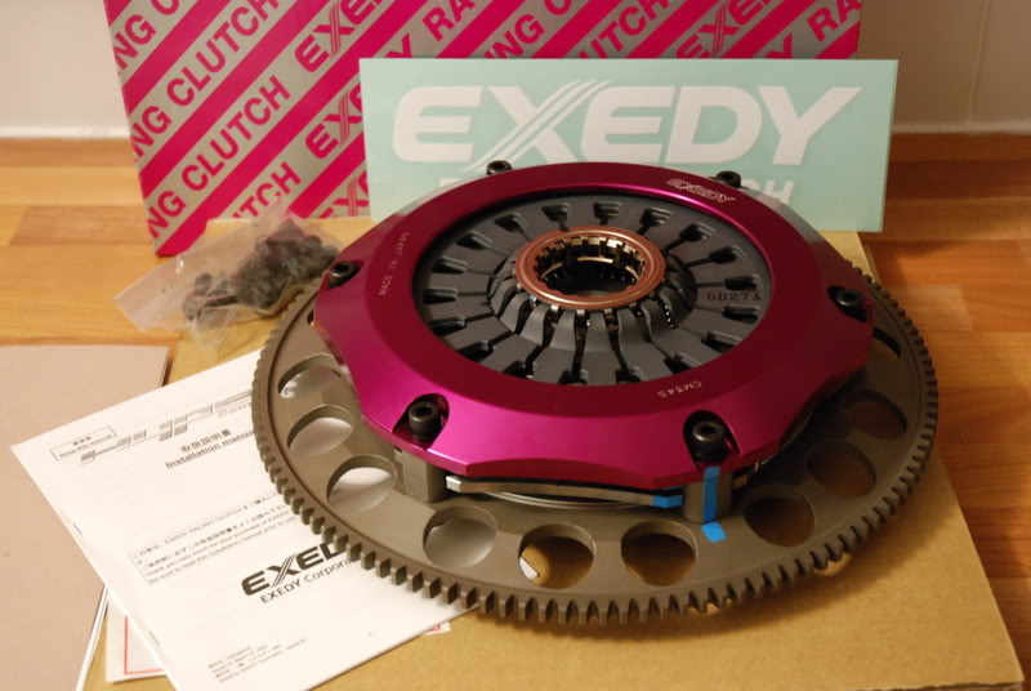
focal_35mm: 60
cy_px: 346
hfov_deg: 33.4
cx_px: 516
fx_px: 1721
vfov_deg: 22.7
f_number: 4.5
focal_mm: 40
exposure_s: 1/13
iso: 1000
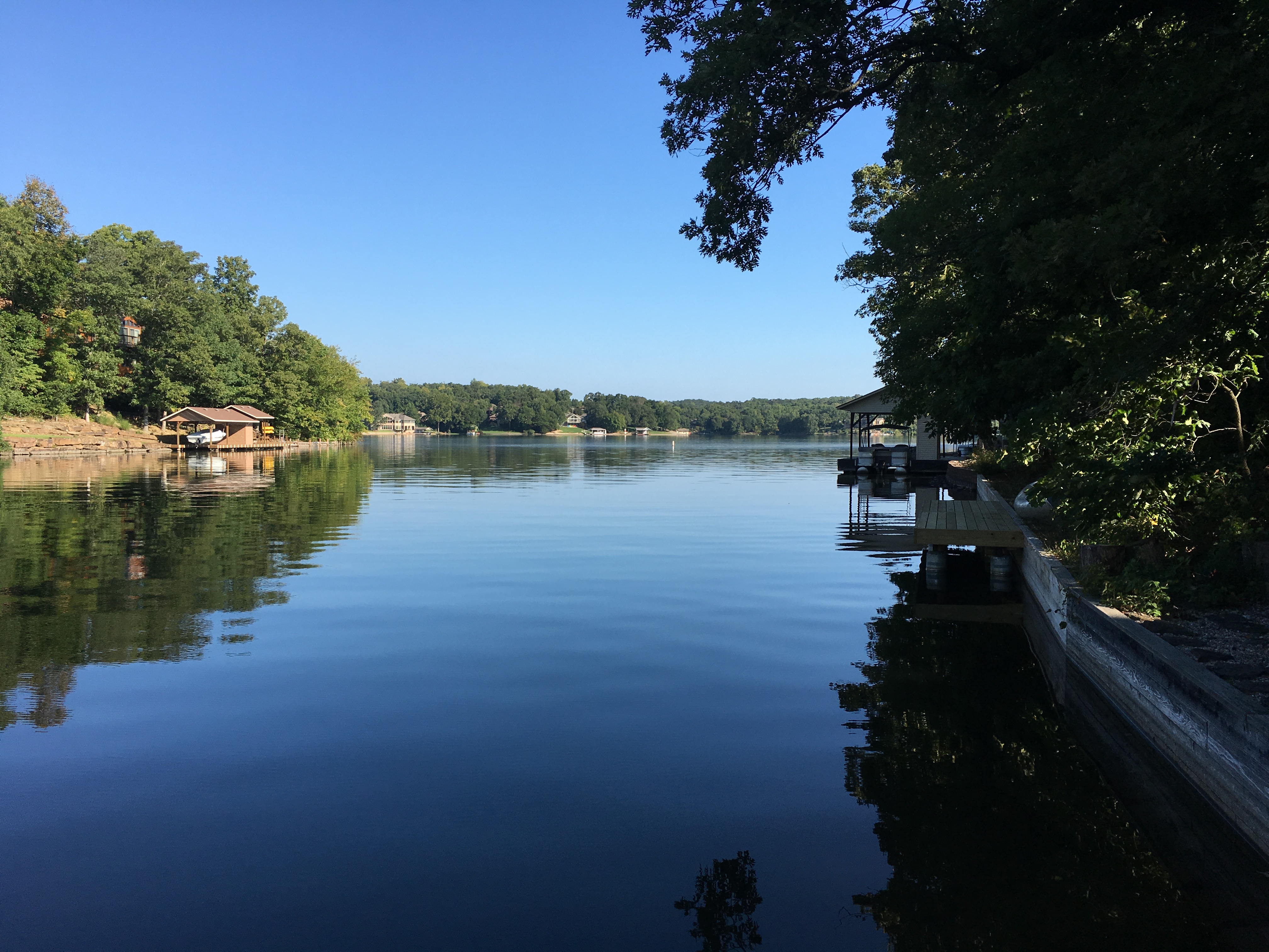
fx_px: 1063
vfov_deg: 48.2
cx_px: 634
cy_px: 476
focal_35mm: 29
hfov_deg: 61.7
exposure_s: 1/999
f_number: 2.2
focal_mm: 4.15
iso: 25
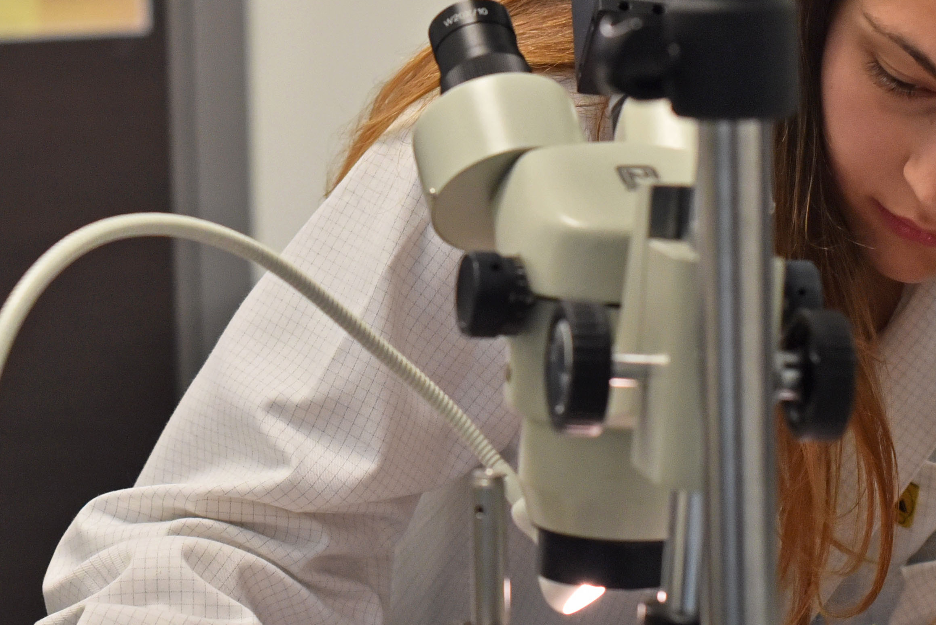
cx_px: 485
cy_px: 279
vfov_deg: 10.6
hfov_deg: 15.8
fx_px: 3381
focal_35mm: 130
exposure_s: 1/200
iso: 1600
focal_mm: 50
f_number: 3.5
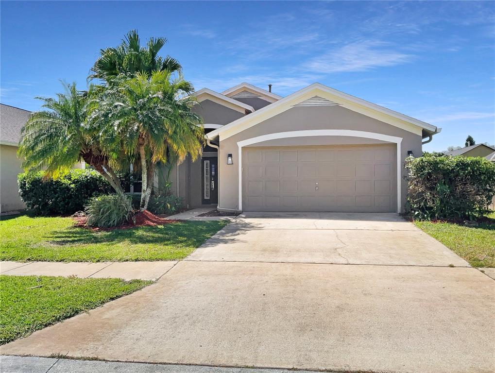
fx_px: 415
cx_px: 248
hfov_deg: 61.6
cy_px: 186
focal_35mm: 29
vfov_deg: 48.4
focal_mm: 3
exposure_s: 1/2667
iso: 16
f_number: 1.8
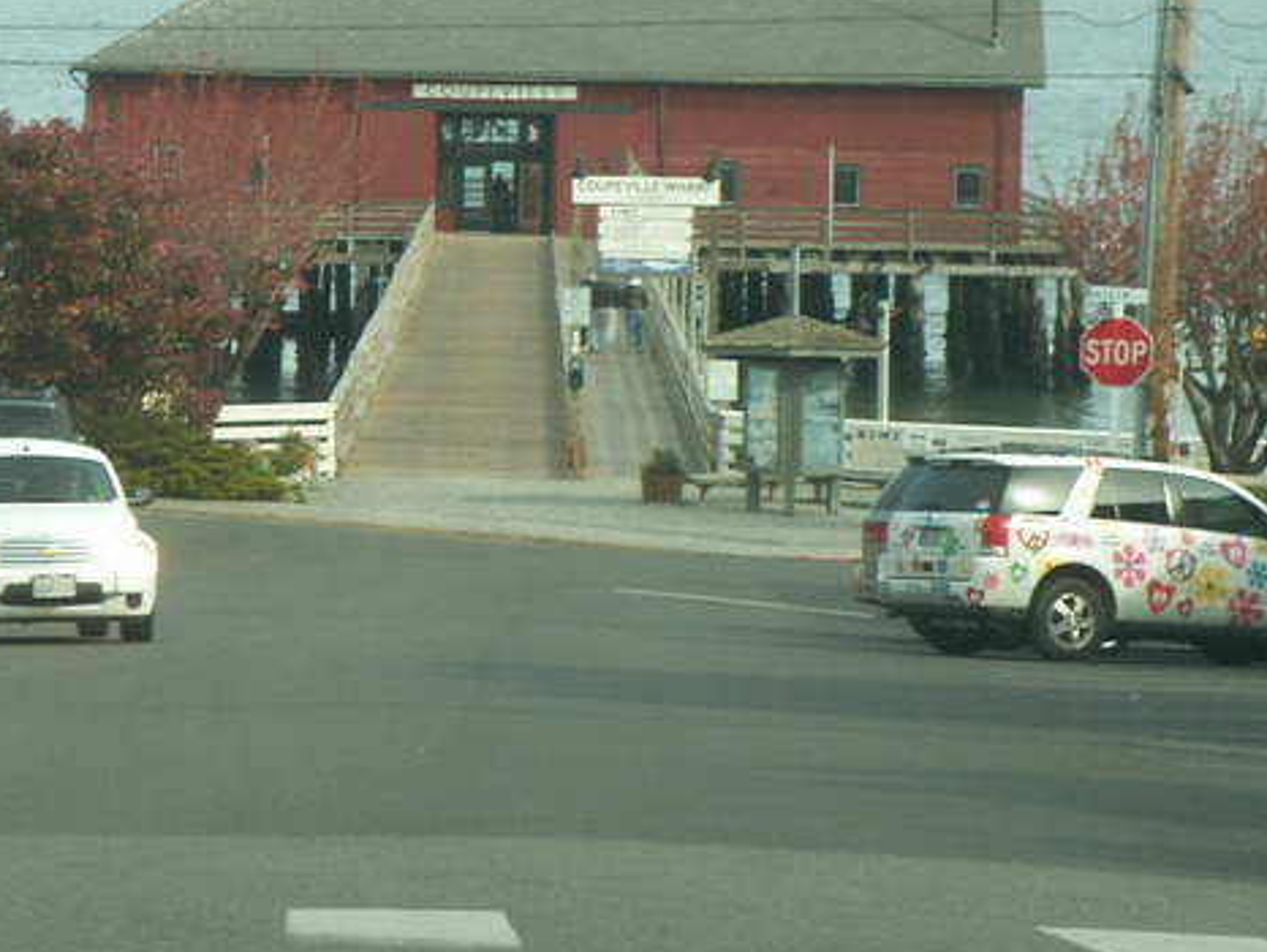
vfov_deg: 6.4
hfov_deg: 8.5
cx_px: 472
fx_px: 8533
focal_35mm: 233
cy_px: 220
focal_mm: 23.1
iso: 50
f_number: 8
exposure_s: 1/80
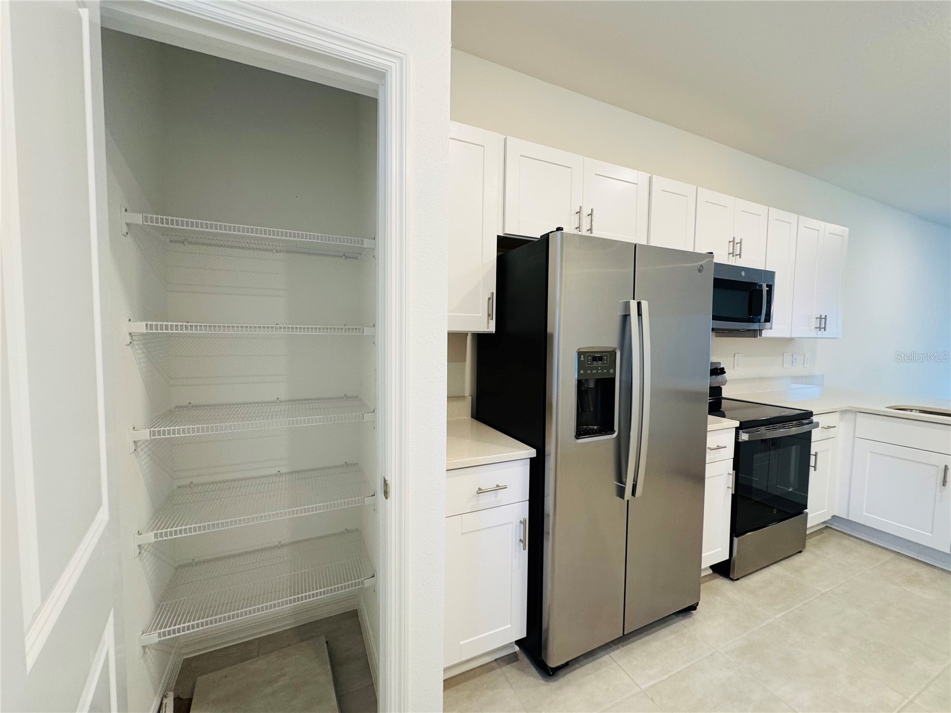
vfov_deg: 85.7
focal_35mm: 14
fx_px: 385
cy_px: 356
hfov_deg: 102.1
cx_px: 476
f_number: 2.2
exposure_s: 1/60
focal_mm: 2.22
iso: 160
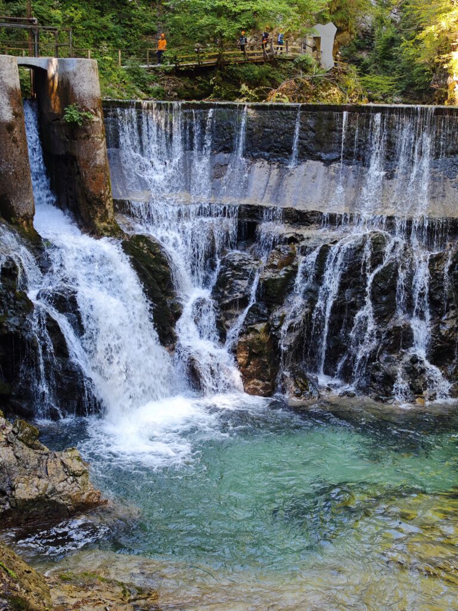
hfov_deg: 31.5
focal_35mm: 46
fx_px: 811
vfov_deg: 41.2
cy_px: 306
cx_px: 229
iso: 76
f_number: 2
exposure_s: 1/100
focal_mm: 8.72
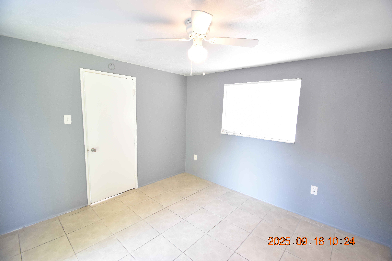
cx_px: 196
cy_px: 130
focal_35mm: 15
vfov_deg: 77.3
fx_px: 163
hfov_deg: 100.4
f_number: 4
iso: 800
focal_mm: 10
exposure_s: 1/45
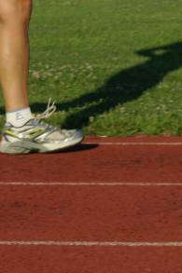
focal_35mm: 225
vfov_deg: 9.0
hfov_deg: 6.0
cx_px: -49
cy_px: -52
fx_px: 1711
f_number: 9.5
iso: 200
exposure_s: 1/350
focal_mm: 55
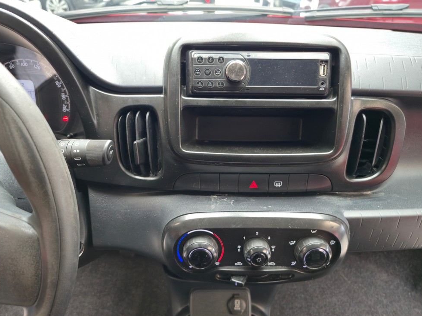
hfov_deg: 71.6
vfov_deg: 56.8
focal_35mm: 24
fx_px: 293
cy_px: 163
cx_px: 214
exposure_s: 1/40
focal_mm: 6.3
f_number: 1.7
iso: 400
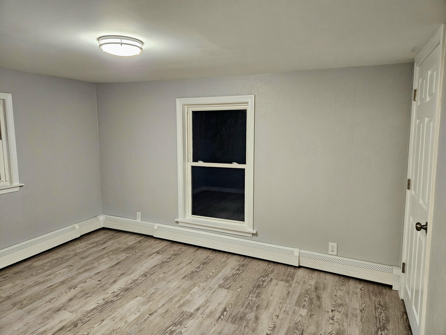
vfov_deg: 58.9
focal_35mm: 23
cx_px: 223
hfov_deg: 73.9
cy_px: 168
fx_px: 296
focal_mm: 5.4
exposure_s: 1/120
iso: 400
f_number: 1.8
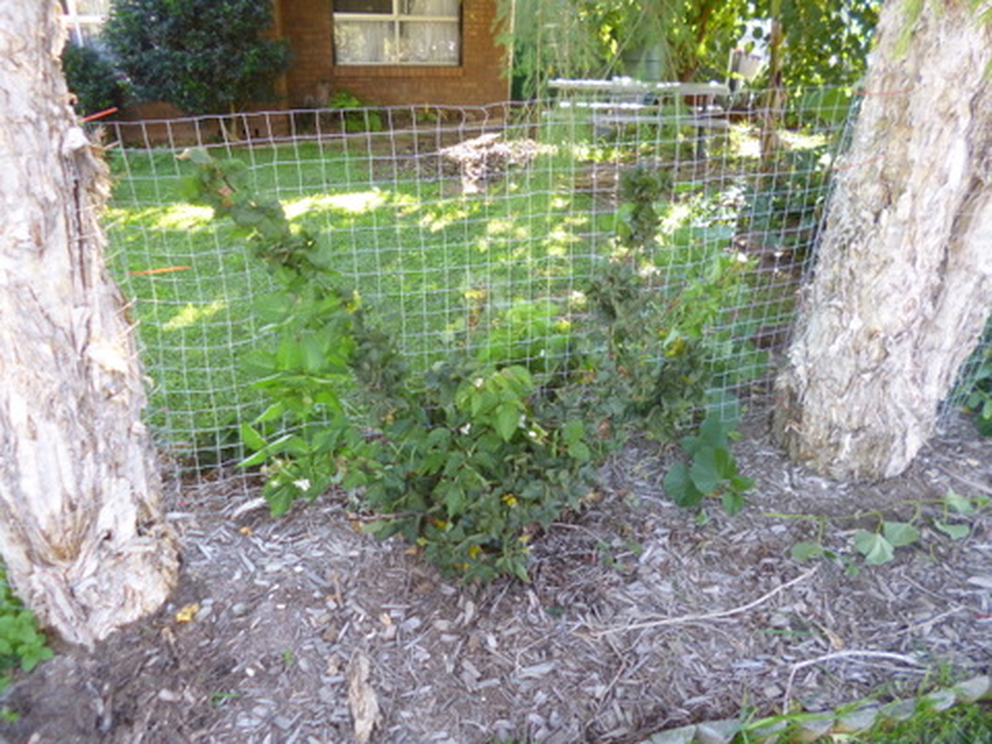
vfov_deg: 56.8
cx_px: 496
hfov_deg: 71.6
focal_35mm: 24
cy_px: 372
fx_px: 688
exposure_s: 1/60
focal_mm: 4.3
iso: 200
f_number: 2.5
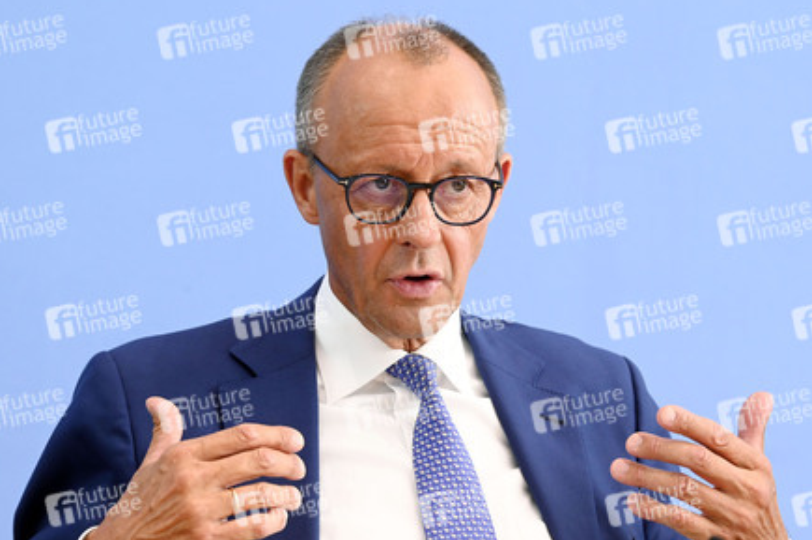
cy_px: 271
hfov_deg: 14.7
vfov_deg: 9.8
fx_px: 3154
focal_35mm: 140
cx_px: 417
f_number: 7.1
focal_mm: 135
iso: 3200
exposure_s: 1/500
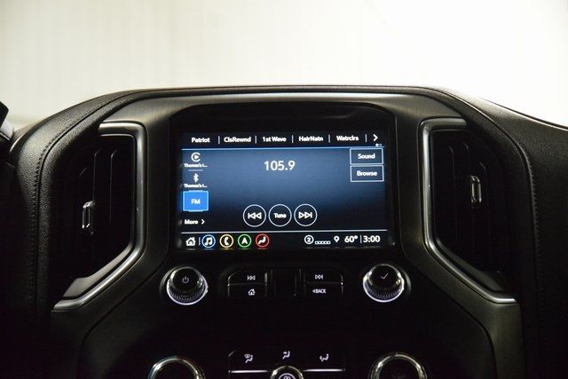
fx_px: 1657
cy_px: 190
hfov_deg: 19.5
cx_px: 284
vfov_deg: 13.0
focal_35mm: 105
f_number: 4.5
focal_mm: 70
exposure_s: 1/125
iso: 6400
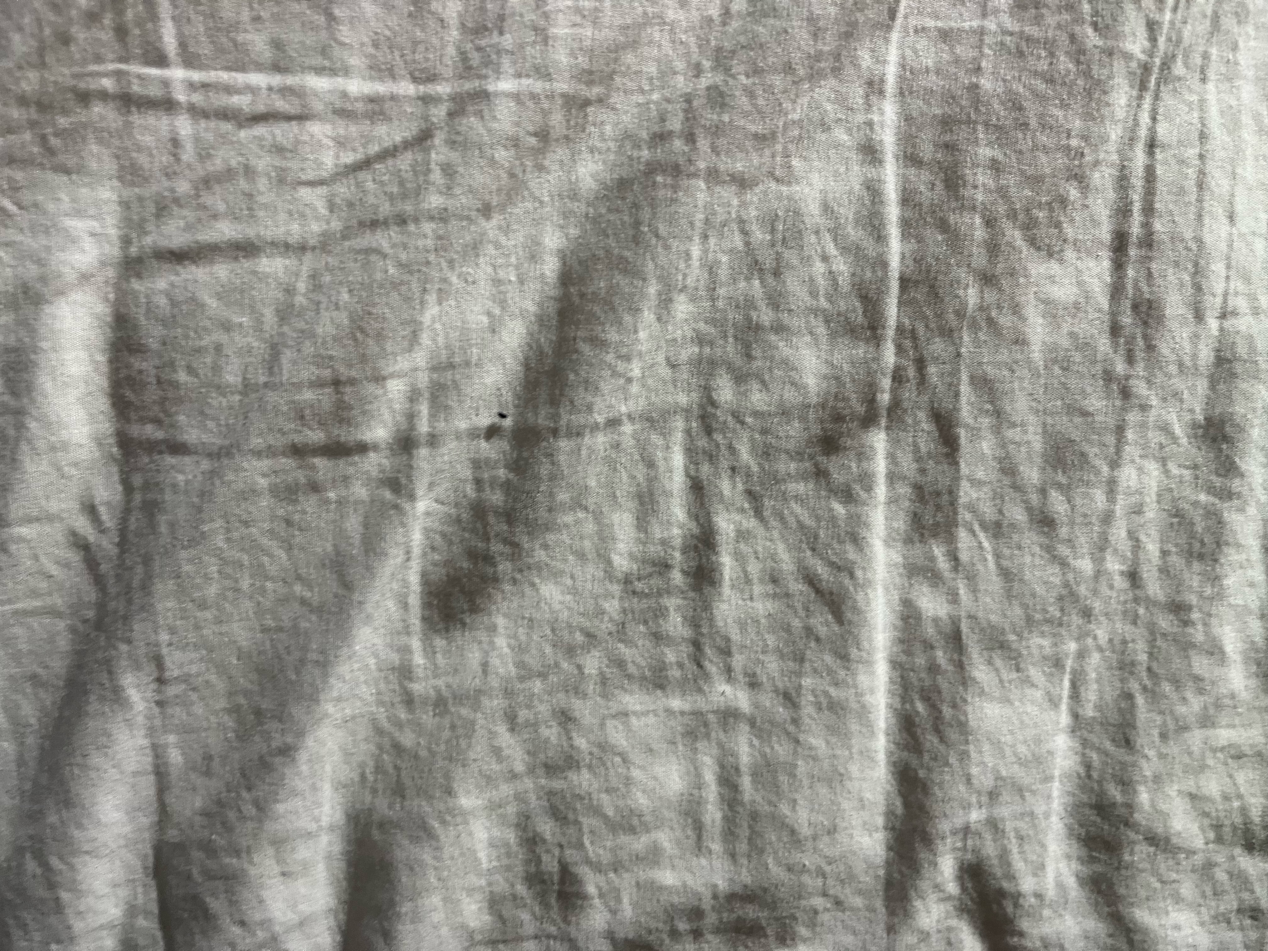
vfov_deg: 53.1
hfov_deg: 67.3
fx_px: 952
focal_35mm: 26
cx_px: 634
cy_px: 476
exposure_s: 1/60
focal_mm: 5.1
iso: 250
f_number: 1.6
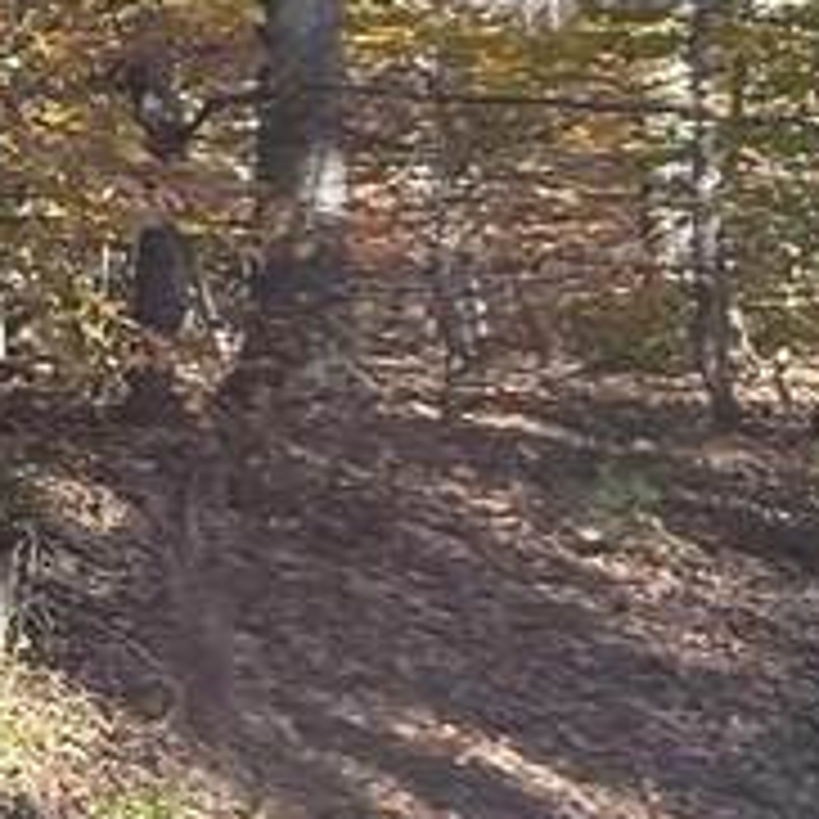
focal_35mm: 87
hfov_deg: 11.8
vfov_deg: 19.6
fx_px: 2329
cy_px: 99
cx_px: -1566
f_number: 2.2
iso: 50
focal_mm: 2.22
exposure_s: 1/192
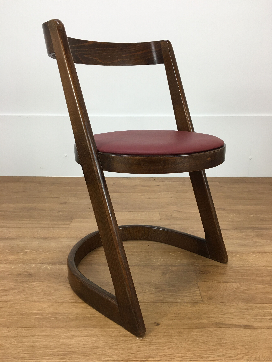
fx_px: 304
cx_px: 136
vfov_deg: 61.7
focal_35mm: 29
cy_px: 181
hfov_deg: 48.2
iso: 50
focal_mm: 4.15
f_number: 2.2
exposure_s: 1/33
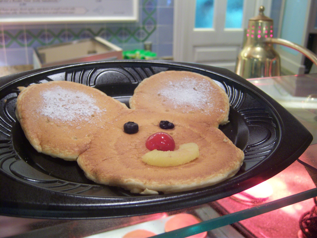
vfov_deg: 39.7
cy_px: 119
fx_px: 330
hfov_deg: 51.4
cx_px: 158
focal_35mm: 36
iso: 160
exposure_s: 1/13
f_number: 2.8
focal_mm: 7.5
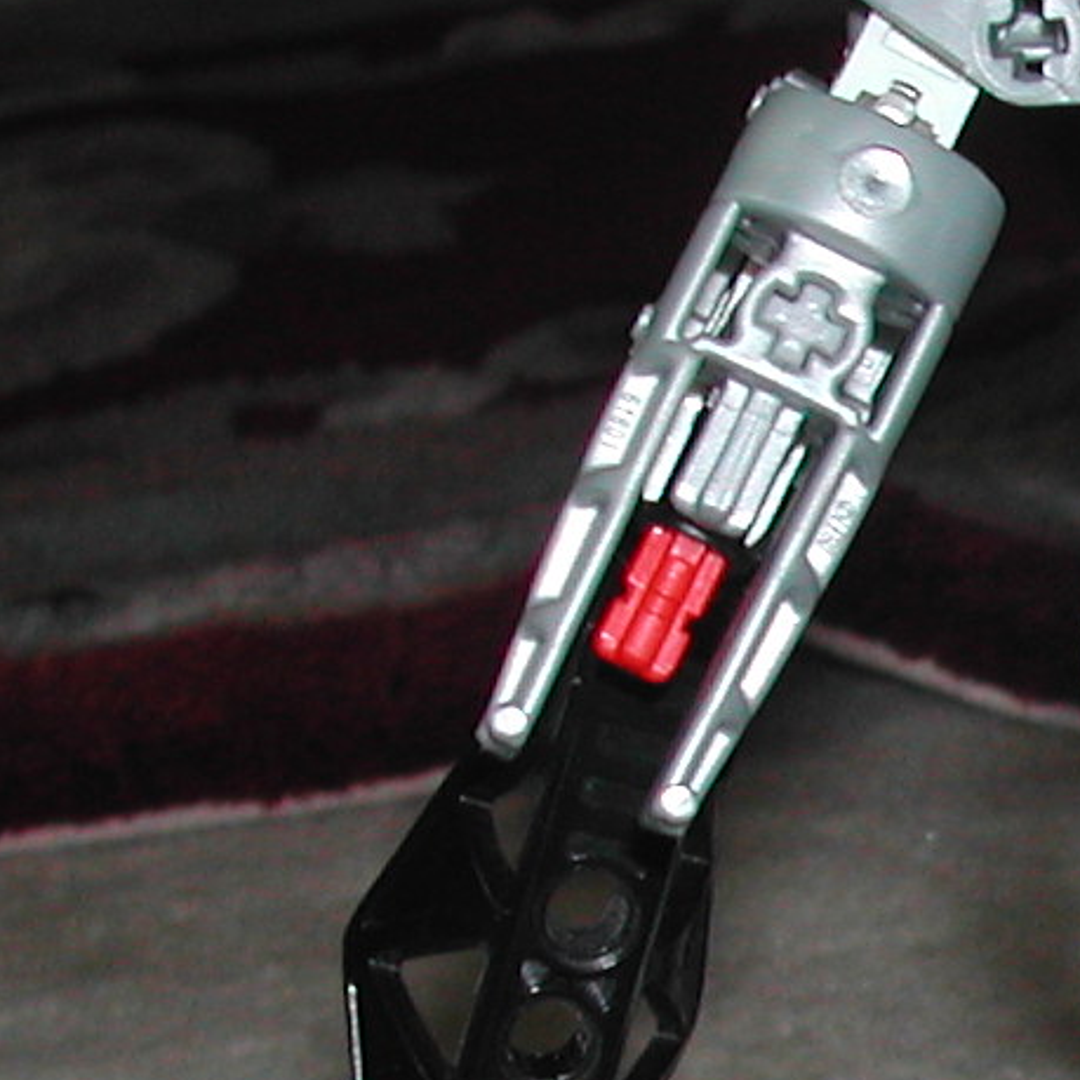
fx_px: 5295
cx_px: 1487
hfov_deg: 11.3
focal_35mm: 150
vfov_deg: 11.6
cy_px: 833
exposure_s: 1/30
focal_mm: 8
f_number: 7.6
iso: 100
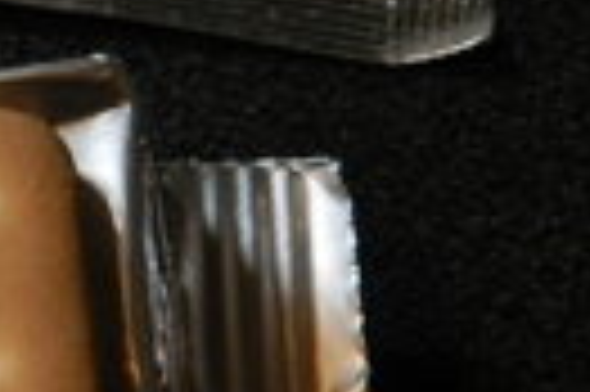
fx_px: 2750
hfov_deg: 11.7
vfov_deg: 8.1
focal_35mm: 168
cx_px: -302
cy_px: 460
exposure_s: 1/100
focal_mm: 9.4
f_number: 4.4
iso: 640
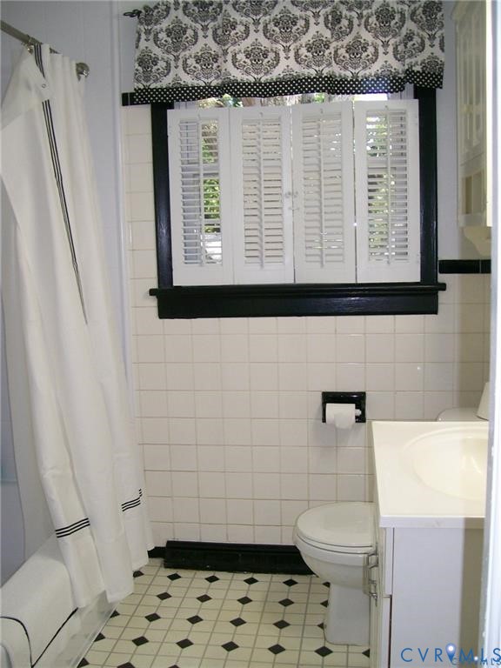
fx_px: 695
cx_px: 250
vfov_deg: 51.4
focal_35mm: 36
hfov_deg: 39.7
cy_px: 334
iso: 80
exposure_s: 1/64
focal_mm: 6
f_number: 2.7
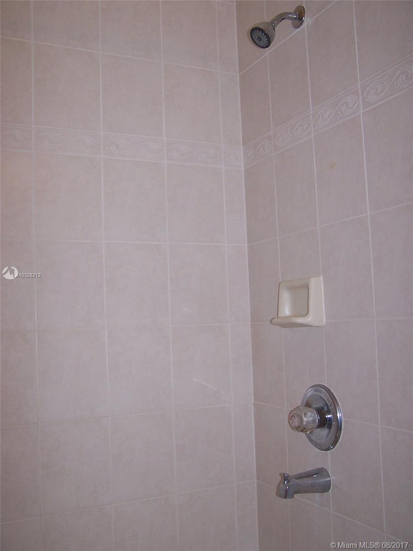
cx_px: 206
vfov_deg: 49.0
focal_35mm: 38
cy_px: 276
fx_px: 604
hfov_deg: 37.7
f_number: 2.8
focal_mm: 6.3
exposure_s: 1/60
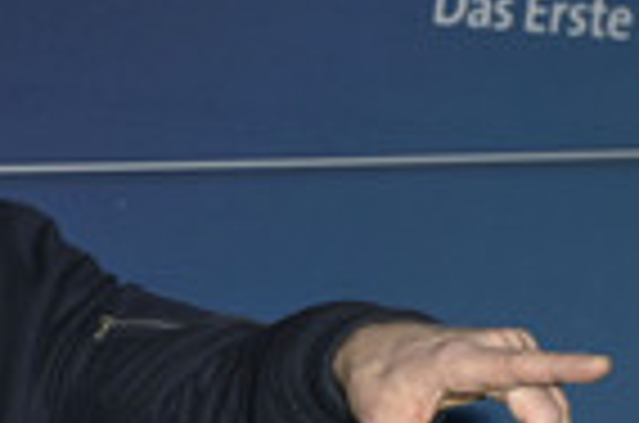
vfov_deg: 6.1
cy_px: 436
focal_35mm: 223
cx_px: -335
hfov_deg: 9.0
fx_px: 3949
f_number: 5.6
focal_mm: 70
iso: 640
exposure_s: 1/250
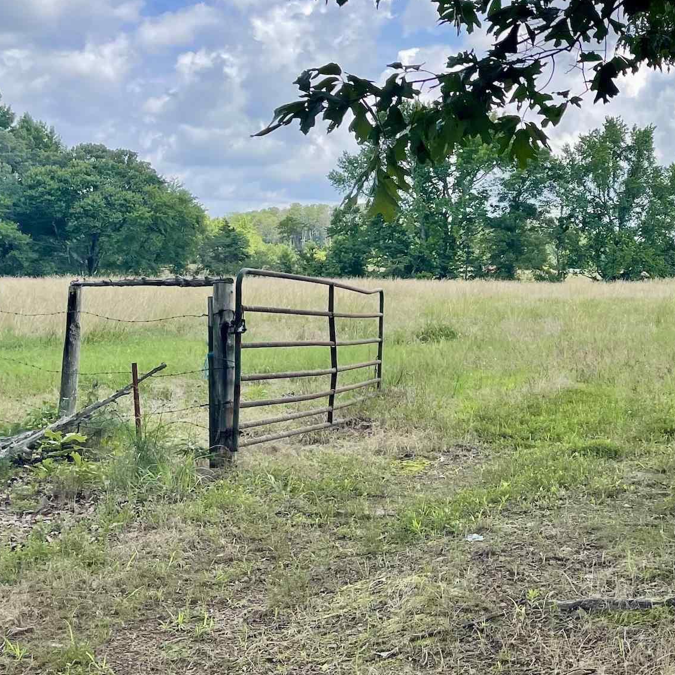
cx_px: 662
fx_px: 1191
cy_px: 237
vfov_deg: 31.4
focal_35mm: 54
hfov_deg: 29.7
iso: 32
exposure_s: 1/1887
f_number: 1.6
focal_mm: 4.2
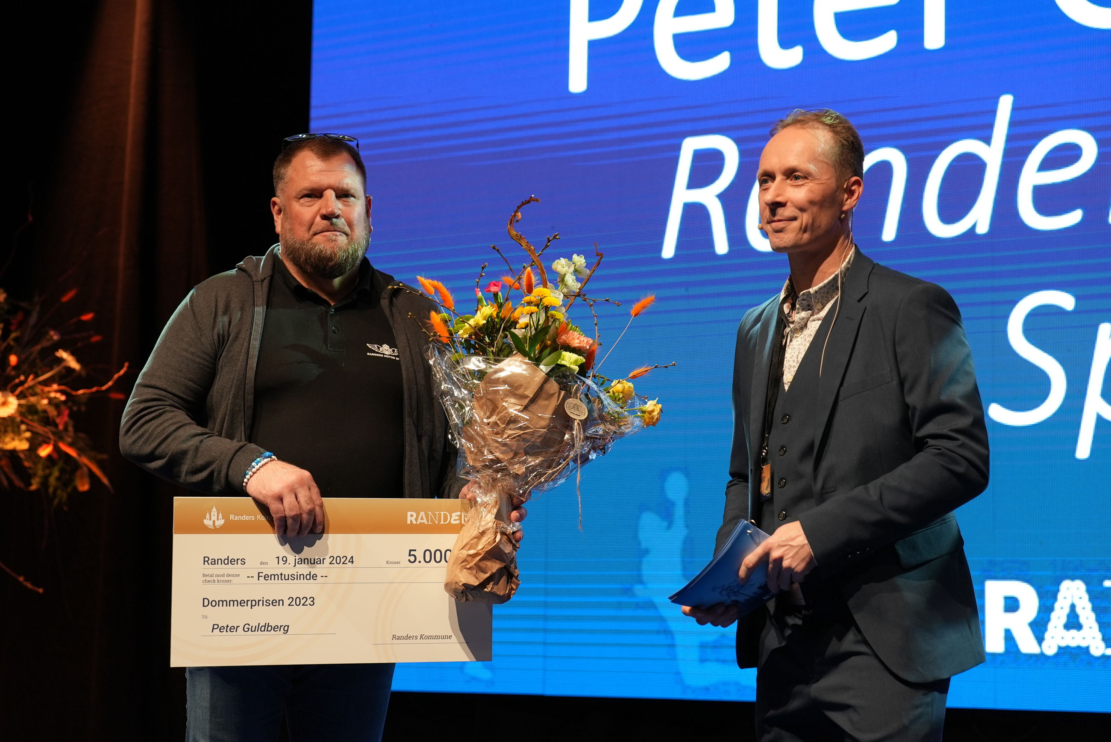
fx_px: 2346
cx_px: 556
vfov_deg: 18.0
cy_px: 371
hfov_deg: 26.6
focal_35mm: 76
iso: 800
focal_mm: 76
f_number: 4
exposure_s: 1/160
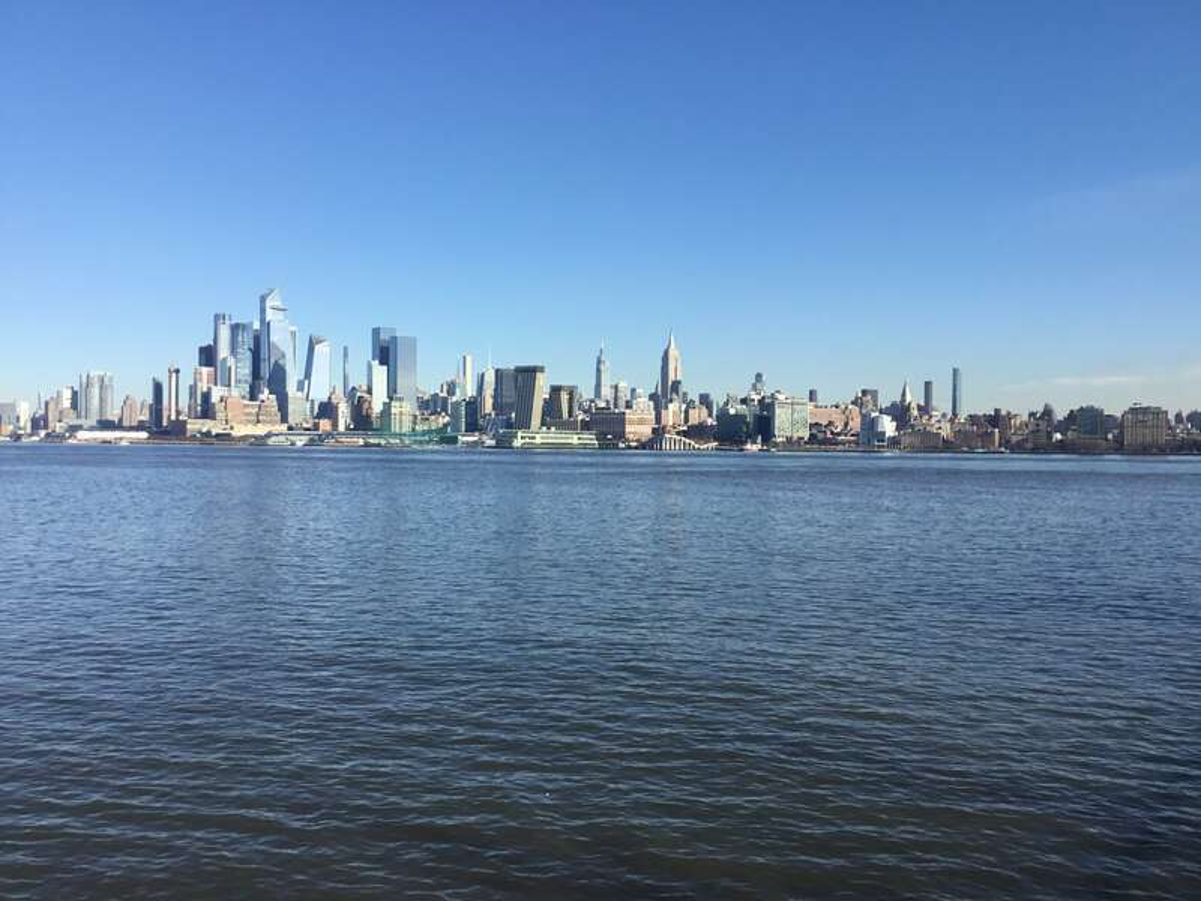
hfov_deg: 58.4
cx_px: 600
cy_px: 450
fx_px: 1076
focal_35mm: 31
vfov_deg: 45.4
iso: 25
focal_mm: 3.3
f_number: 2.4
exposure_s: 1/1181
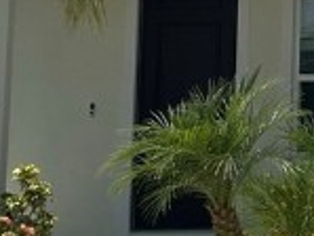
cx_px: 565
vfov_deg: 8.2
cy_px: -93
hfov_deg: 10.4
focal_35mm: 179
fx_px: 1625
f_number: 1.6
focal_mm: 4.2
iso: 32
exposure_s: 1/7299
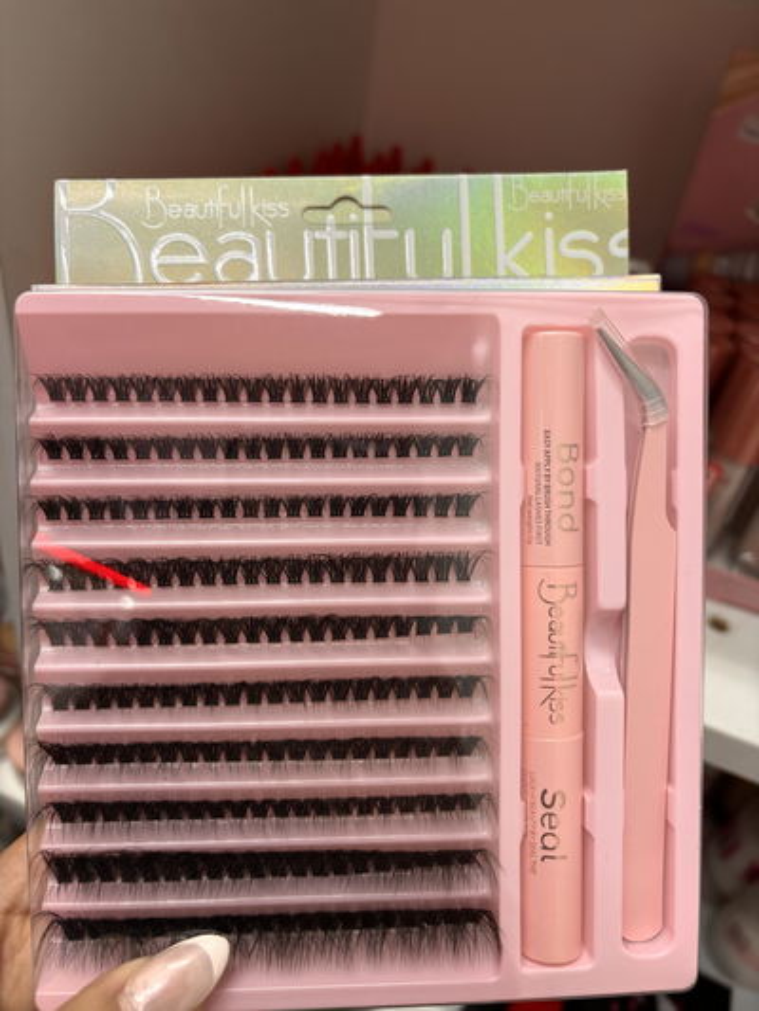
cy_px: 506
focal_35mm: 26
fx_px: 760
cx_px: 380
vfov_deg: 67.3
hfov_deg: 53.1
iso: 100
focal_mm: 5.96
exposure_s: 1/50
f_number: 1.6
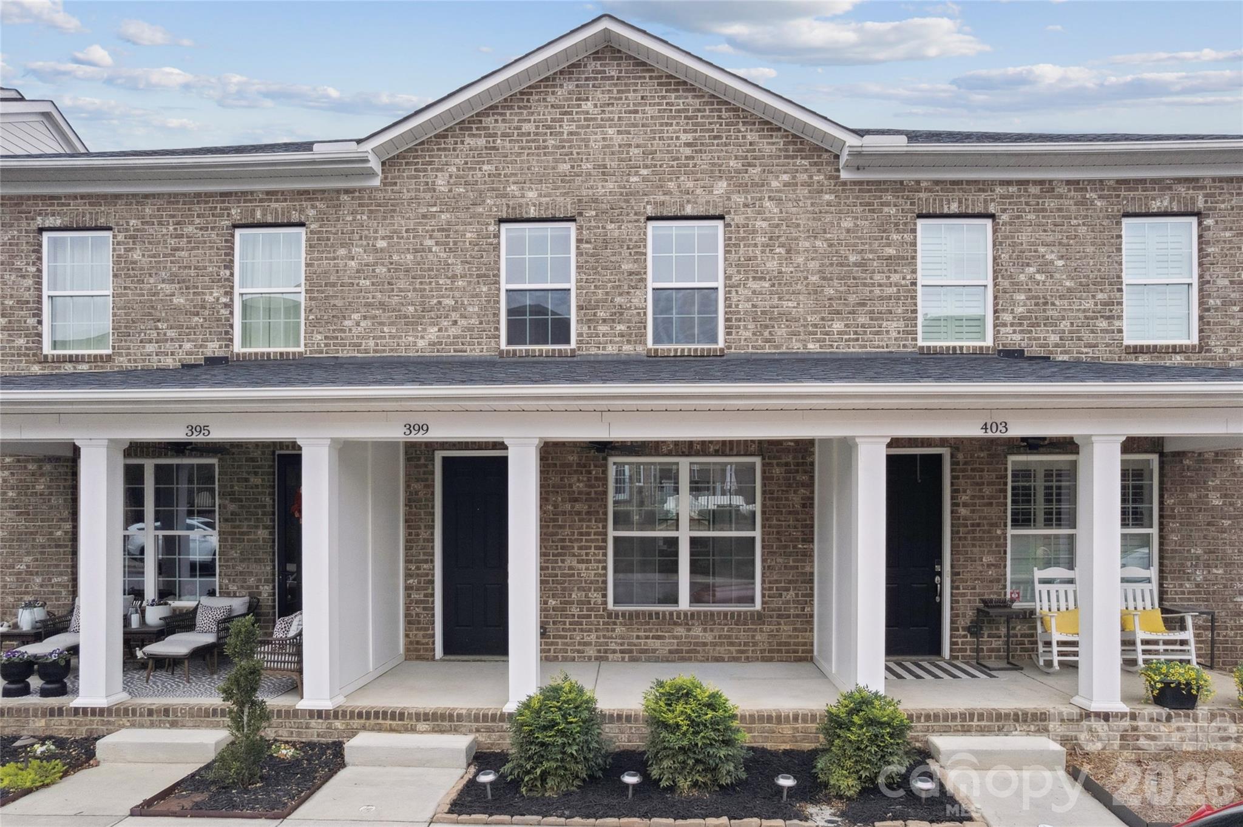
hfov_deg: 78.6
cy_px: 414
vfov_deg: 57.2
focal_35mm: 22
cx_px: 622
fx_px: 759
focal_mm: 8.4
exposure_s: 1/160
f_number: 2.8
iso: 100
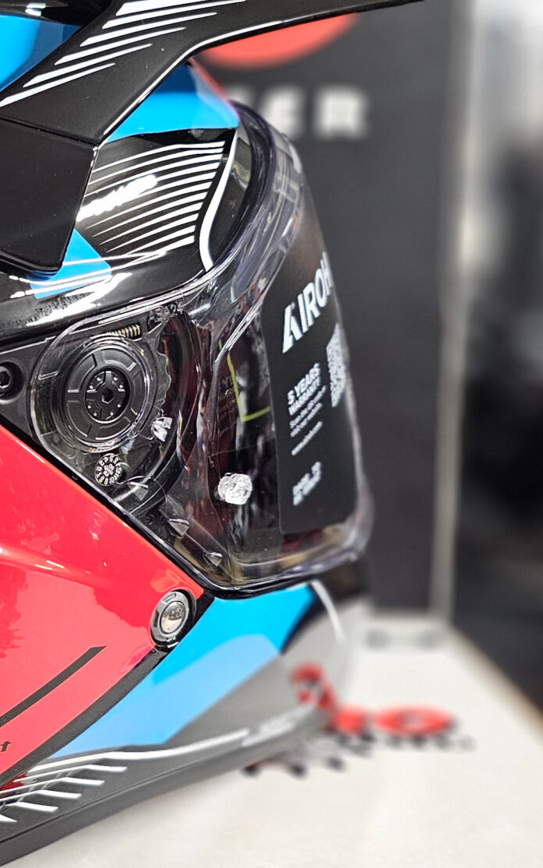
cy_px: 488
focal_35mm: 56
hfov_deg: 21.1
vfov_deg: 36.2
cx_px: -155
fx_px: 1326
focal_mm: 6.3
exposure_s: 1/50
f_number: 1.7
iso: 500
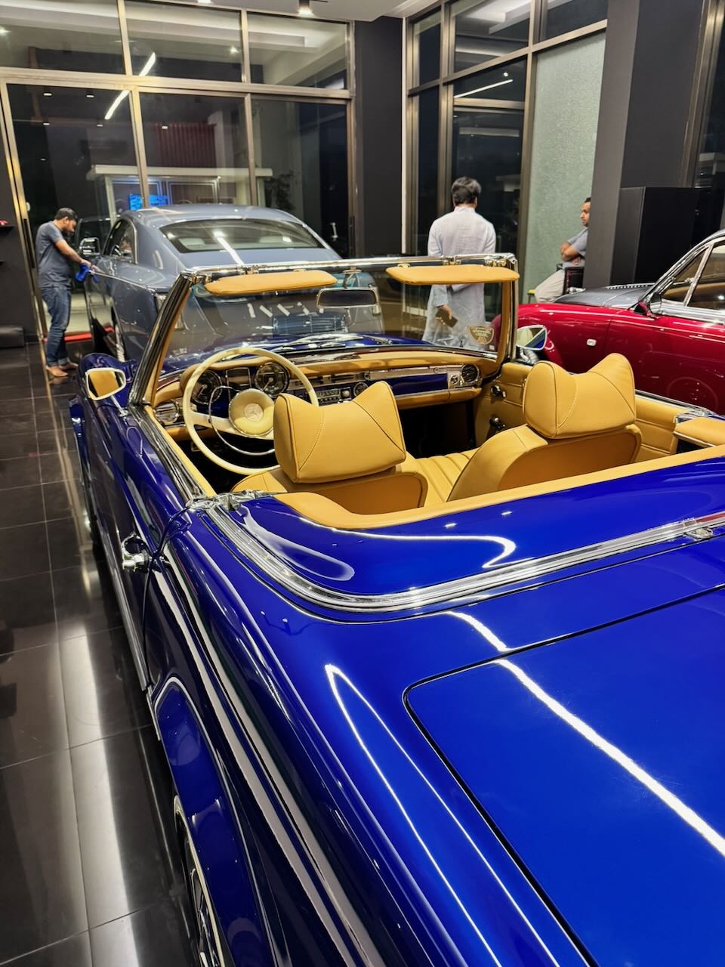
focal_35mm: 24
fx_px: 670
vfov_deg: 71.6
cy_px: 484
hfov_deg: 56.8
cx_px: 362
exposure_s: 1/51
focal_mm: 6.76
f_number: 1.78
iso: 400
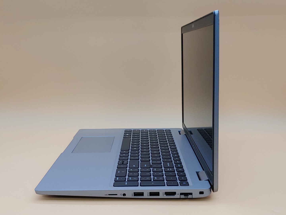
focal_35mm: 41
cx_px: 143
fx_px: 339
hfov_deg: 45.8
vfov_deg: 35.1
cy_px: 108
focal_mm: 4.36
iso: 50
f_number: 1.8
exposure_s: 1/89
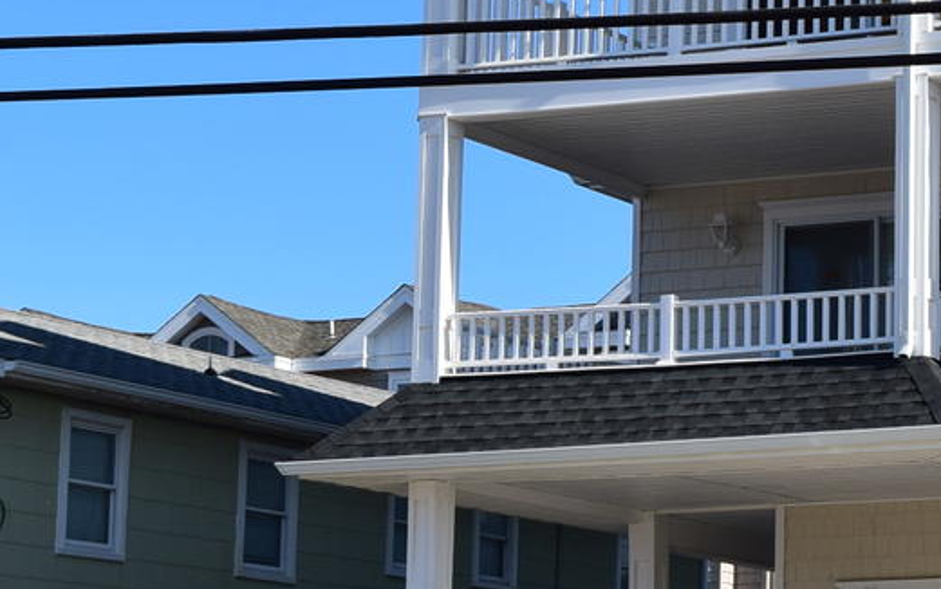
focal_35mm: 138
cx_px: 1300
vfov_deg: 9.5
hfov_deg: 14.4
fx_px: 3529
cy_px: 257
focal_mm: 29
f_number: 11
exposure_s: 1/500
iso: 220
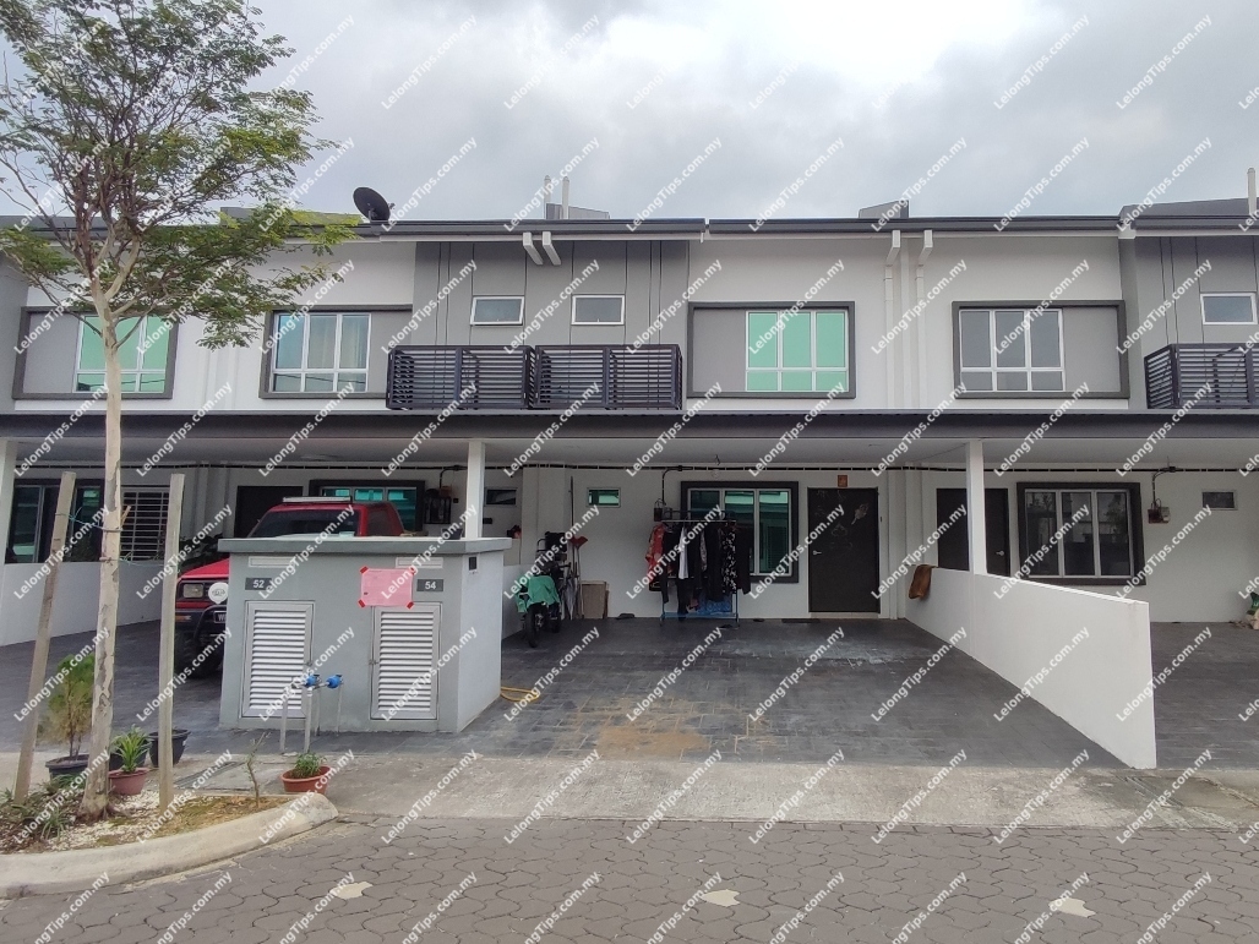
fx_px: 582
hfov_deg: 94.5
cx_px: 630
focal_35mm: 16
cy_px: 472
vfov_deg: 78.1
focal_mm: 1.65
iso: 50
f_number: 2.2
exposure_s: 1/1648
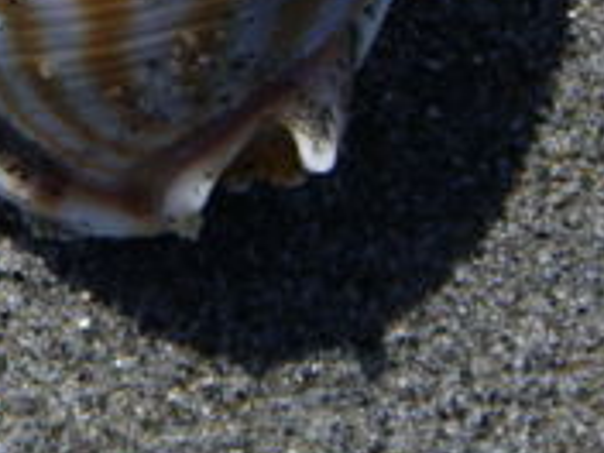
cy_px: -244
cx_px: 62
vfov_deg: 9.4
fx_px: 2670
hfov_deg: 12.8
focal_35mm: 153
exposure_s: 1/320
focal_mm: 7.5
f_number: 5
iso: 64
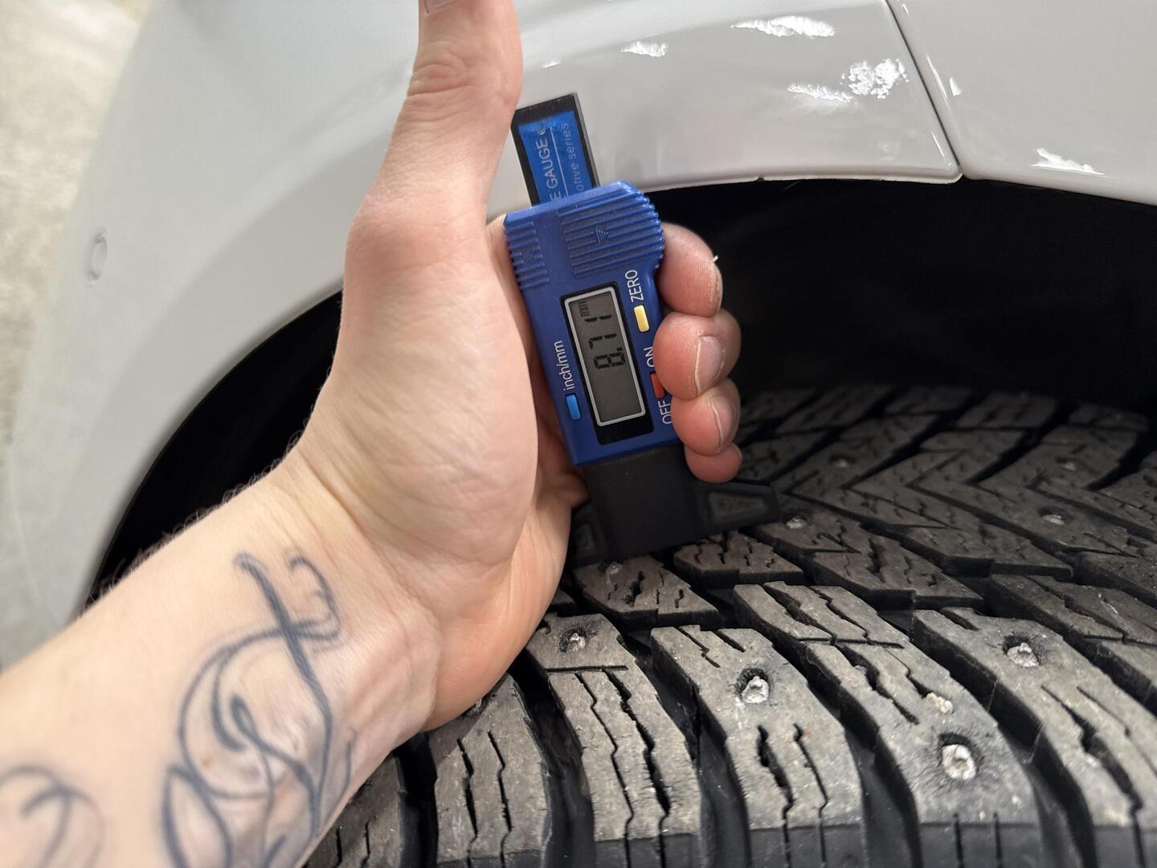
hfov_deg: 71.6
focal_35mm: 24
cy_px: 434
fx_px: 802
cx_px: 578
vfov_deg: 56.8
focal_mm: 6.76
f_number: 1.78
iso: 125
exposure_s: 1/50
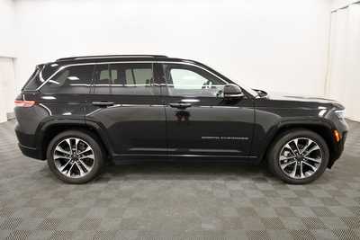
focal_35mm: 24
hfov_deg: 73.7
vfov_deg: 53.2
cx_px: 180
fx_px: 240
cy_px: 120
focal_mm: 16
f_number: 5.3
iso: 1250
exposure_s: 1/125
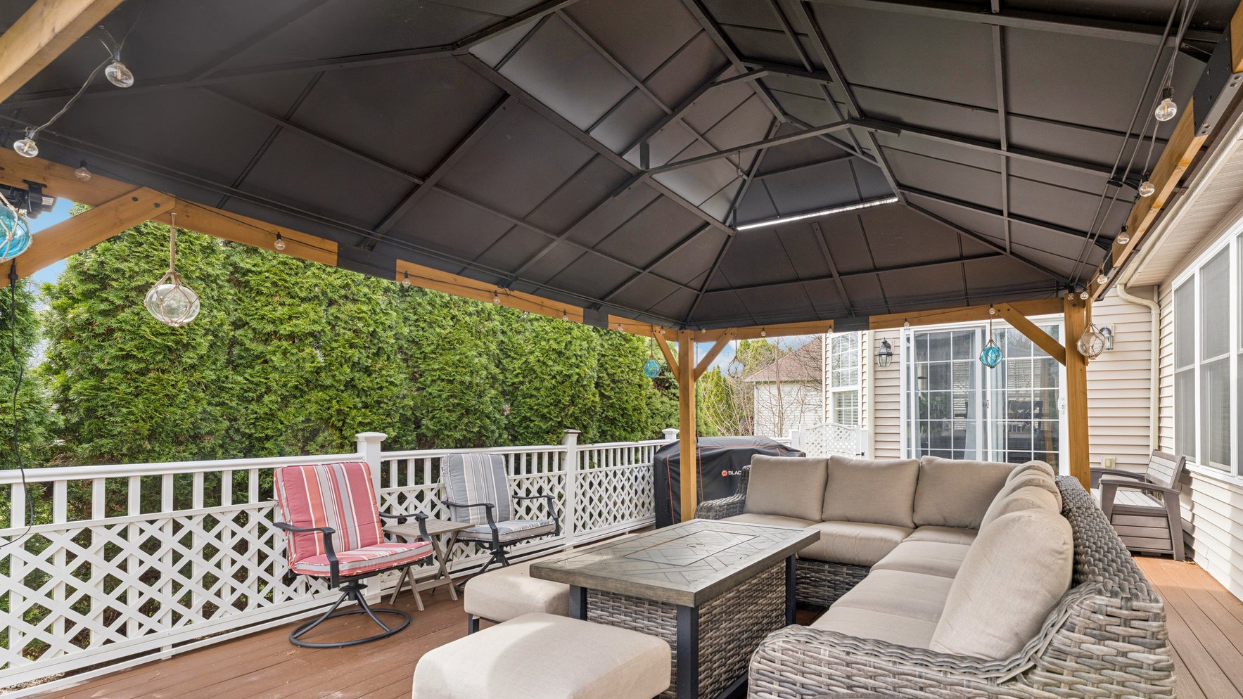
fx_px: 560
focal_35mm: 17
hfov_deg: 95.4
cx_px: 703
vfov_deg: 63.6
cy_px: 400
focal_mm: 14
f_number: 8
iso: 200
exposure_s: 1/100
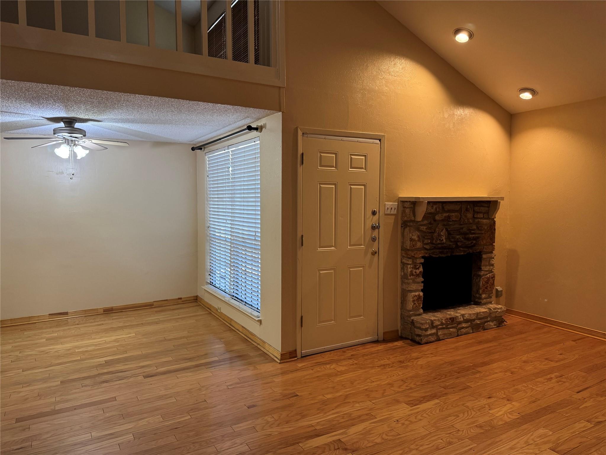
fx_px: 420
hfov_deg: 71.6
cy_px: 228
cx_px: 303
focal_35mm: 24
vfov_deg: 56.8
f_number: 1.78
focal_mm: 6.76
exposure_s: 1/60
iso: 200
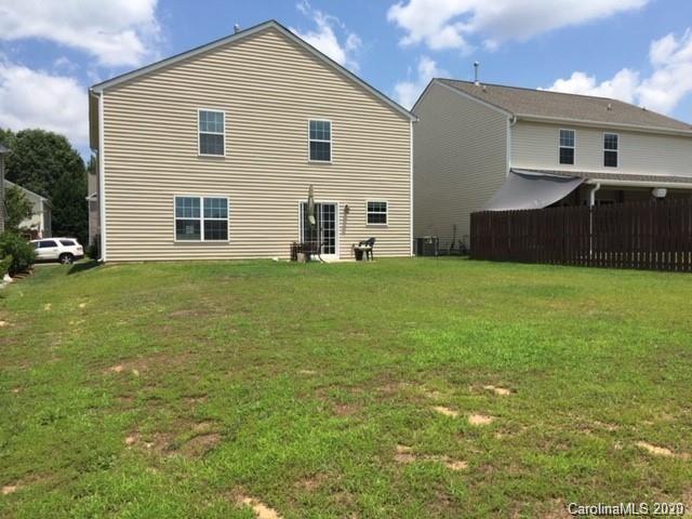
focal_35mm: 29
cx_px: 346
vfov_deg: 48.2
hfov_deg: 61.7
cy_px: 260
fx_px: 580
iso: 32
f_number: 2.2
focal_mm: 4.15
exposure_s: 1/2825
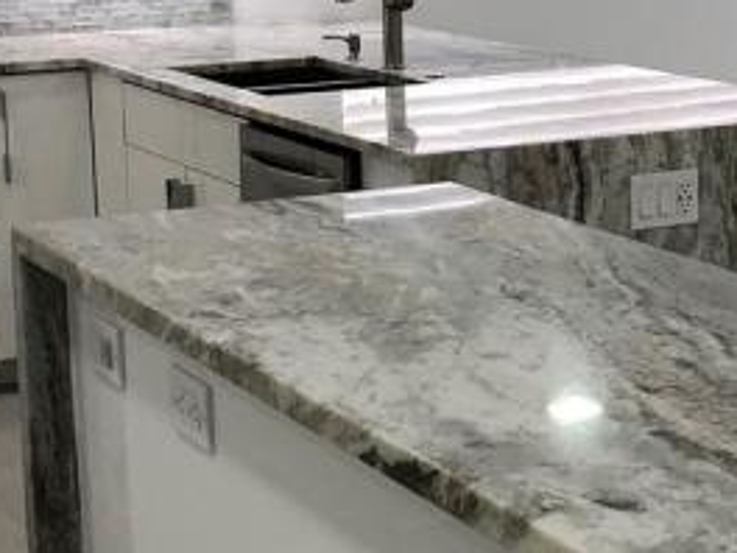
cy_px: 176
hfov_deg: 18.8
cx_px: 720
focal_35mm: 102
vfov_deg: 14.5
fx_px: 2172
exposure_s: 1/30
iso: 25
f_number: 1.8
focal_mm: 4
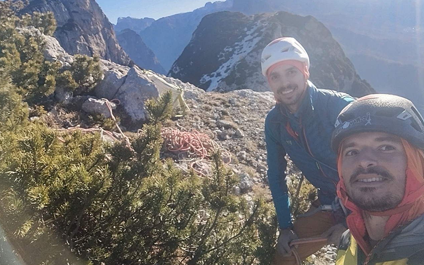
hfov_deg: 70.4
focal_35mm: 26
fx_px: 300
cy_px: 133
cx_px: 214
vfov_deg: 47.6
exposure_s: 1/946
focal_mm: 3.26
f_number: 2.4
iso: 50
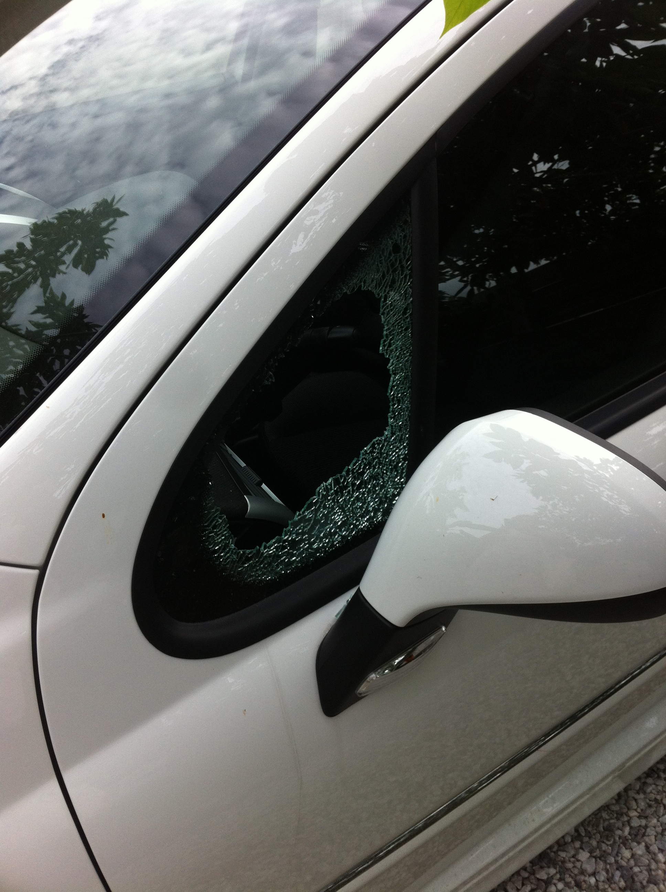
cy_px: 446
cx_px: 333
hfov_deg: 40.6
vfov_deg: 52.7
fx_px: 900
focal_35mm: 35
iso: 80
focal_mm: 3.85
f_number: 2.8
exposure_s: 1/382
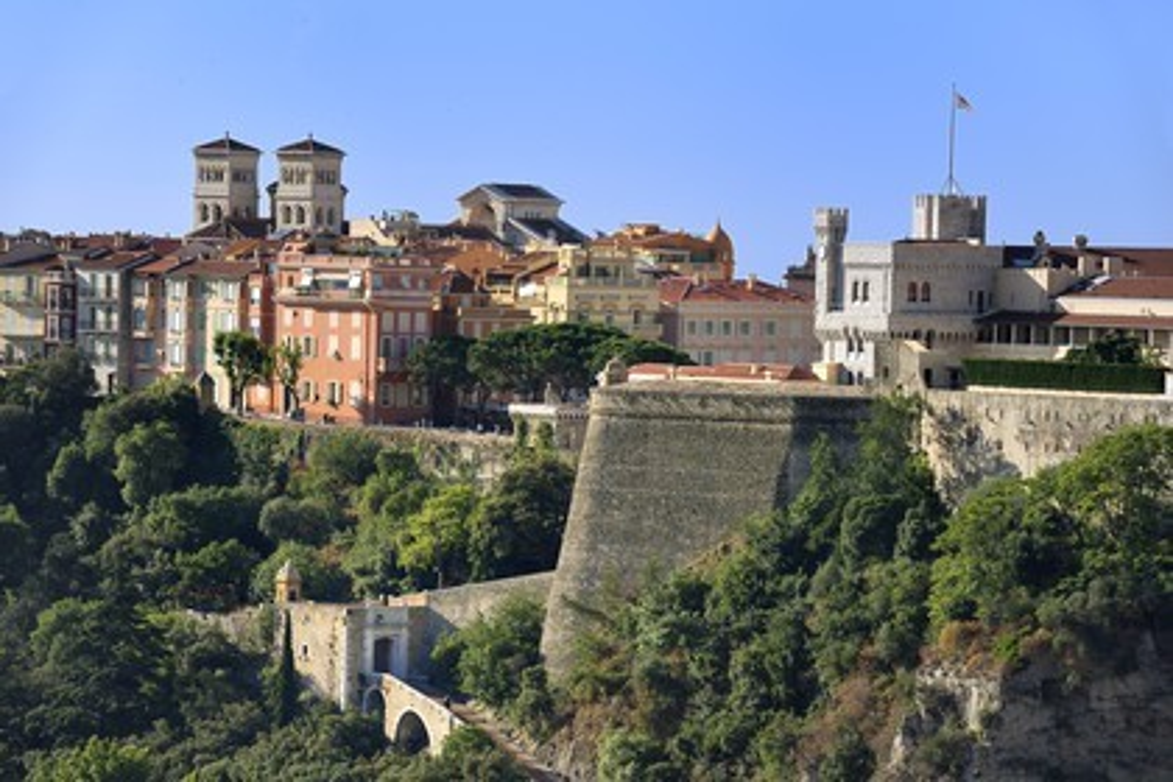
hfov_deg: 11.4
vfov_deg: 7.6
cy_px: 391
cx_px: 586
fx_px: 5865
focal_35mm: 180
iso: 200
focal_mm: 180
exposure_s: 1/320
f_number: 10
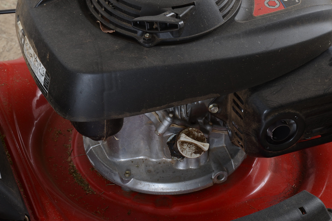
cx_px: 166
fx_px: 1462
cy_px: 110
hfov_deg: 13.0
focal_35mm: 159
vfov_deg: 8.7
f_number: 14
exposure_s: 1/160
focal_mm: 105
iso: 125
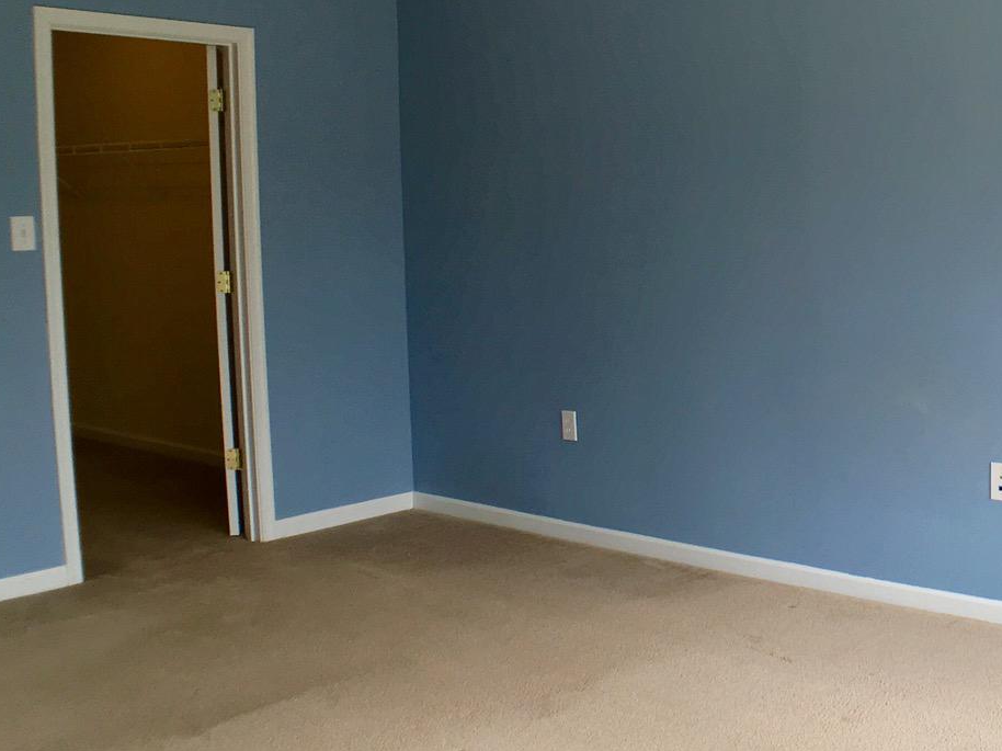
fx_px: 1881
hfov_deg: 28.1
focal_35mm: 65
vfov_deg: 22.6
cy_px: 350
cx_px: 989
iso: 25
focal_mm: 4.15
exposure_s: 1/60
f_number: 2.2
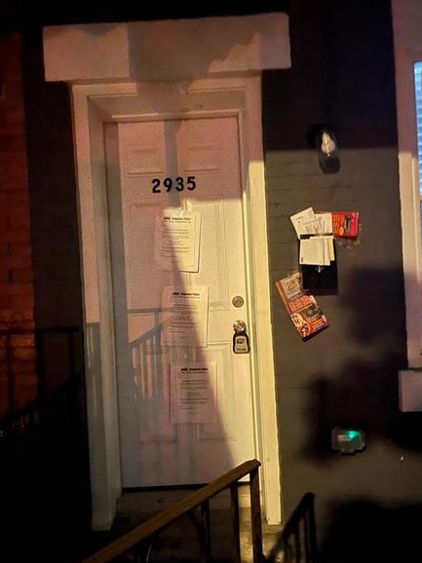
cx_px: 201
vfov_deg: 59.9
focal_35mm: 30
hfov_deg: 46.7
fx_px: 488
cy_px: 302
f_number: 1.6
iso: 1250
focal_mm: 5.1
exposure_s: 1/5
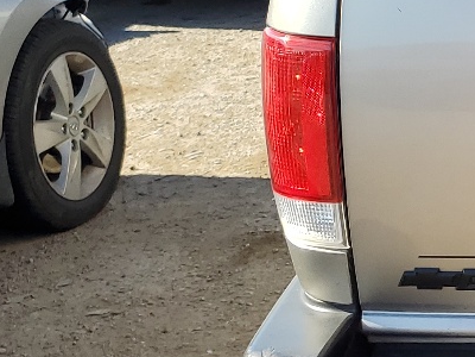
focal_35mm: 104
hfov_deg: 16.0
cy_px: 98
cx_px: 862
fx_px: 1427
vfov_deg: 14.2
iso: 50
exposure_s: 1/1111
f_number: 1.5
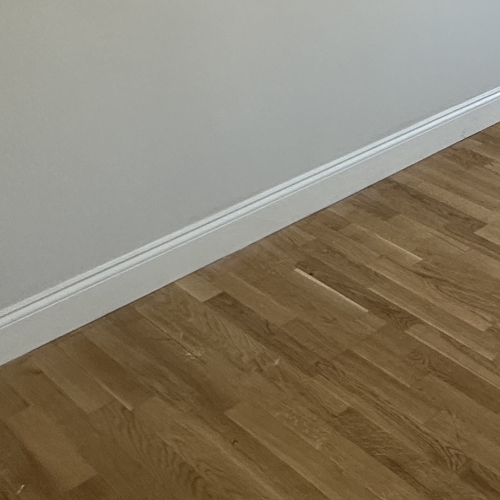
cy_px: 98
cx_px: 579
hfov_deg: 27.8
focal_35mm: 55
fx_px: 899
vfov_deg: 30.3
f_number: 2.2
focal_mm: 2.22
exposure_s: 1/120
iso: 250
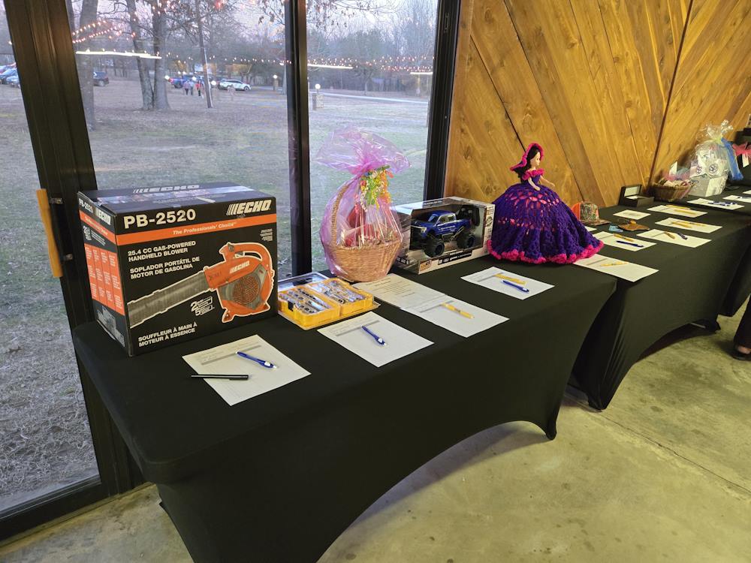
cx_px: 376
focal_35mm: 23
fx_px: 499
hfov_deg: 73.9
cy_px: 282
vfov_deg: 58.9
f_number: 1.8
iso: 1000
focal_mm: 5.4
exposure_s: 1/120
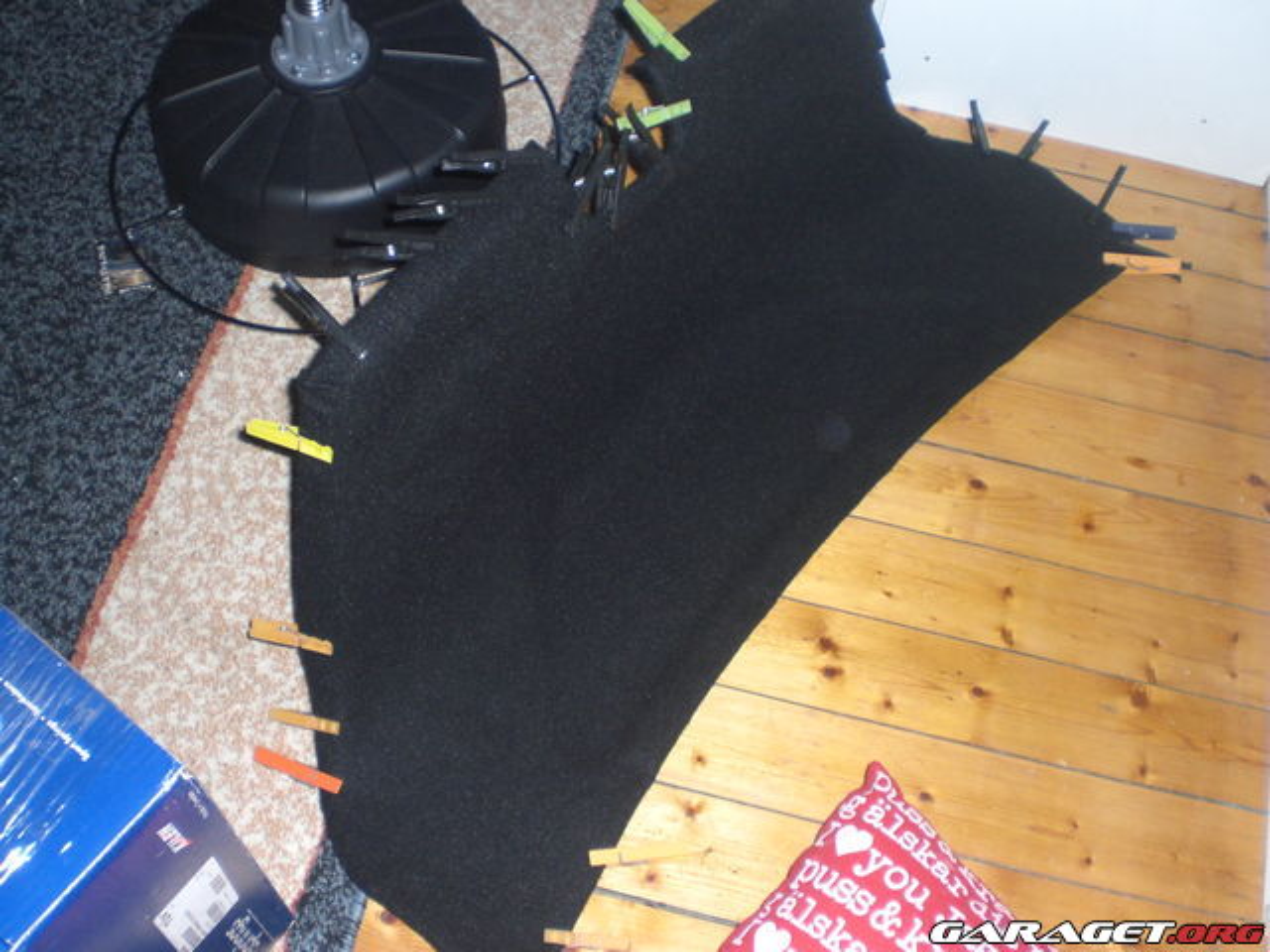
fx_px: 1394
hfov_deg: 49.0
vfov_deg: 37.7
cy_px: 476
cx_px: 635
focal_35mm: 38
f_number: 3.1
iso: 200
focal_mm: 6.3
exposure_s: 1/60
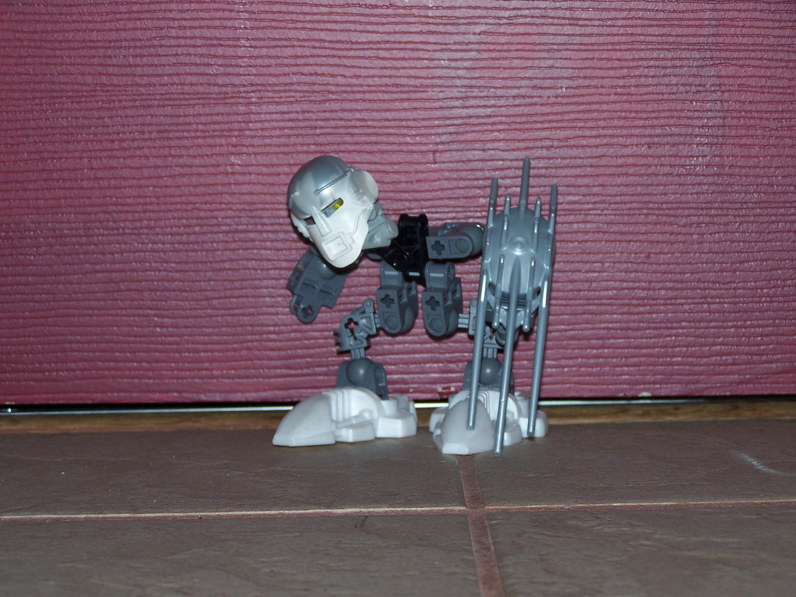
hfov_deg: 16.8
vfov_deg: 12.7
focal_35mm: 117
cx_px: 398
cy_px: 298
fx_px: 2690
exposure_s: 1/90
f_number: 3.2
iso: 80
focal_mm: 19.4
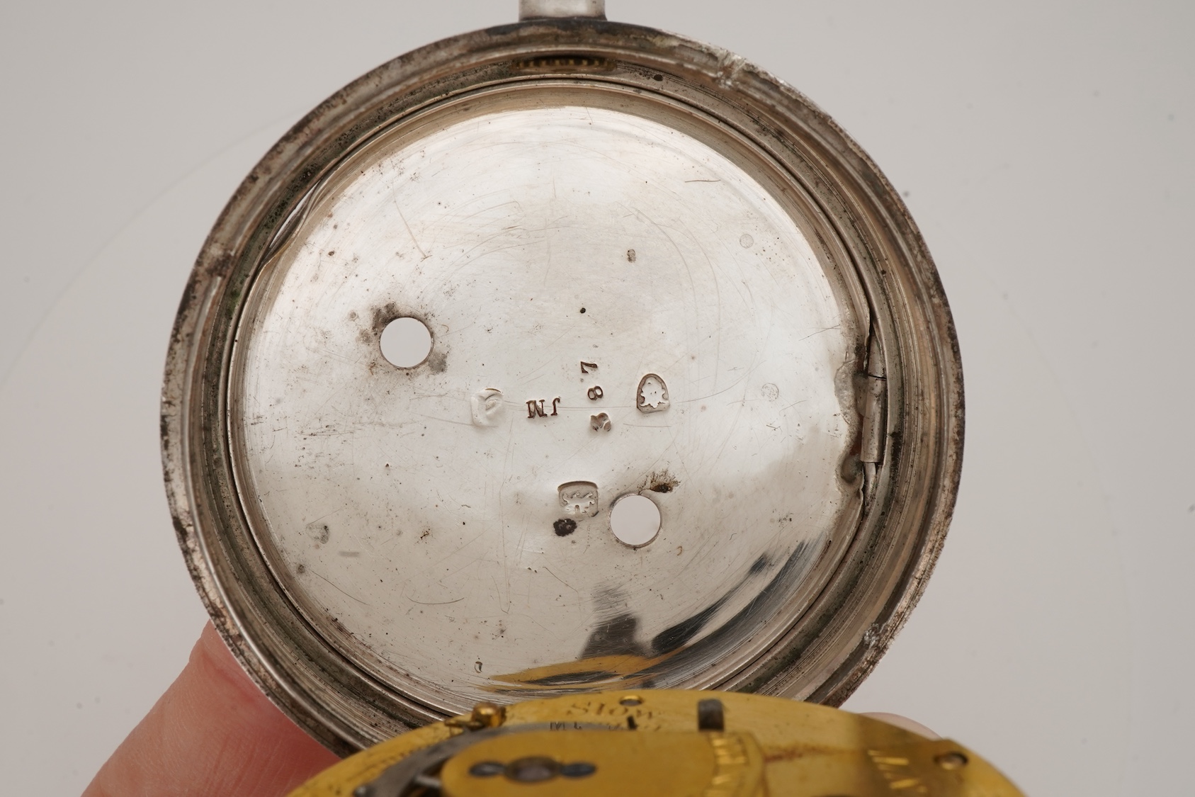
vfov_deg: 29.9
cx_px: 598
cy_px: 398
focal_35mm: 45
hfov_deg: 43.6
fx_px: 1494
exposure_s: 1/125
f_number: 22
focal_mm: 30
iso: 320
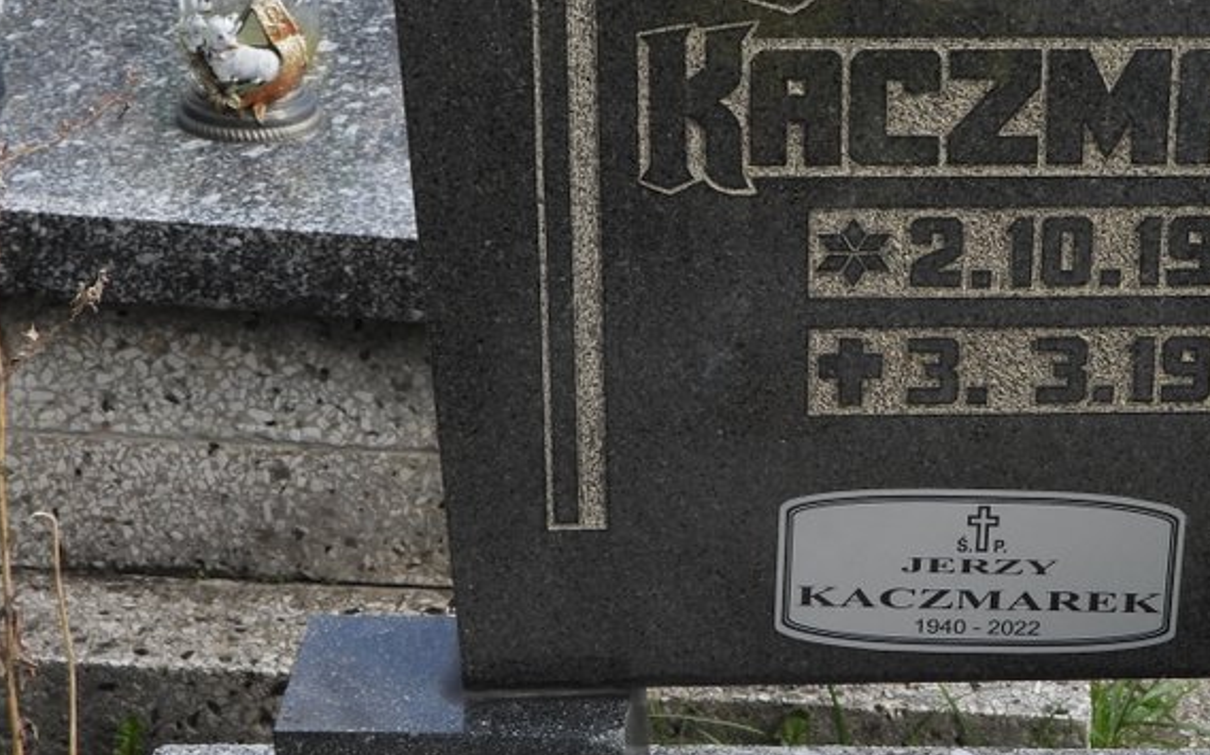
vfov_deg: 12.4
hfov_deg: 19.6
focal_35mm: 105
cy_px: 289
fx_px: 3461
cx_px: 953
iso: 100
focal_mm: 9.8
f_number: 3.5
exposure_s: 1/320
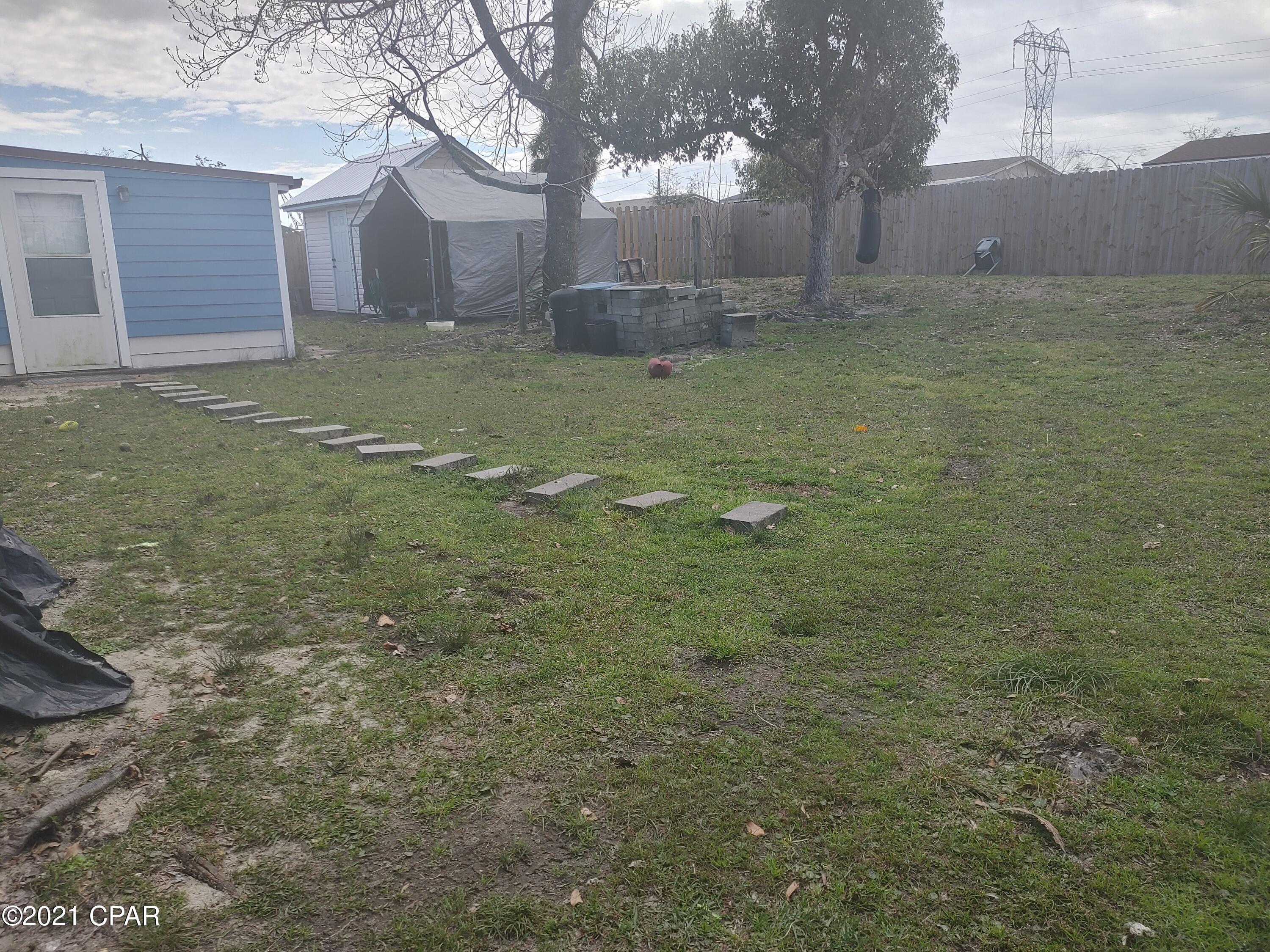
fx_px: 954
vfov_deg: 53.1
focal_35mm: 26
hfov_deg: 67.3
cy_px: 476
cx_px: 635
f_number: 1.8
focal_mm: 5.58
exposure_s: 1/1333
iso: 50
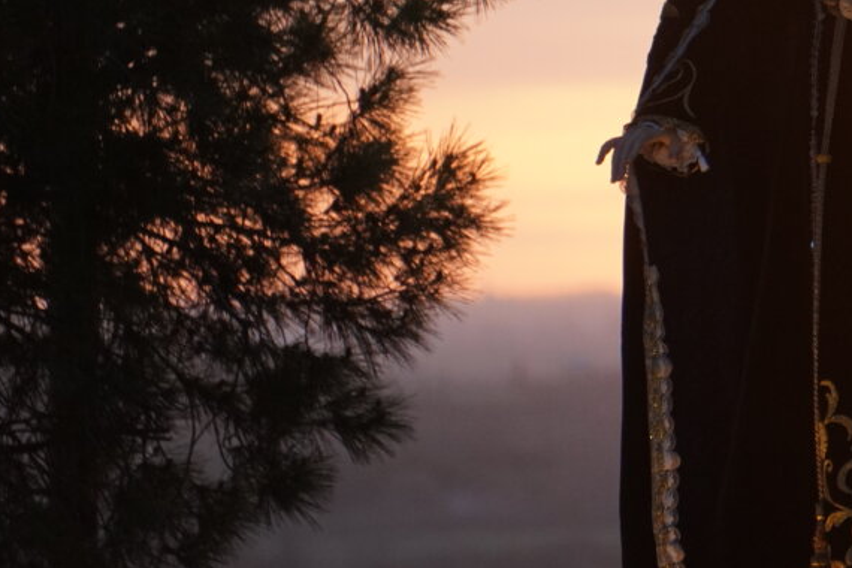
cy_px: 62
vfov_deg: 2.0
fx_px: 16663
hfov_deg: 2.9
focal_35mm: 704
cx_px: 916
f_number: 6.3
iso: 1000
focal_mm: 209
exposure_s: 1/400
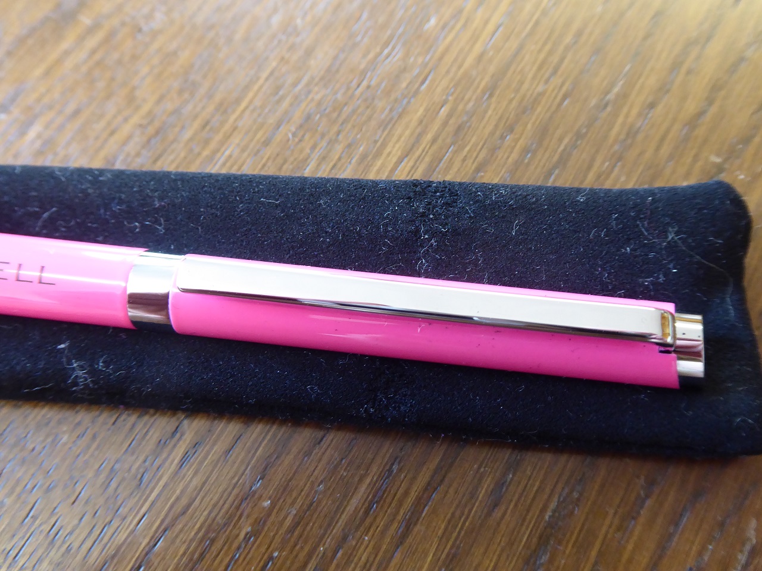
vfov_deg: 48.2
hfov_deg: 61.7
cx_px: 381
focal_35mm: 29
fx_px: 638
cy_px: 286
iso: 400
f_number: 3.5
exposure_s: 1/25
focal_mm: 5
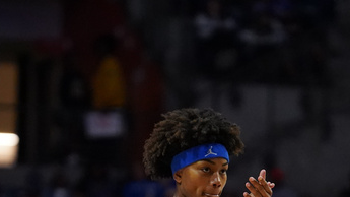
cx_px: 188
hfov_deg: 5.1
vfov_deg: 2.9
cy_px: 314
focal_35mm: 423
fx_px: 3925
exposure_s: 1/2000
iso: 6400
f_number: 2.8
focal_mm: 136
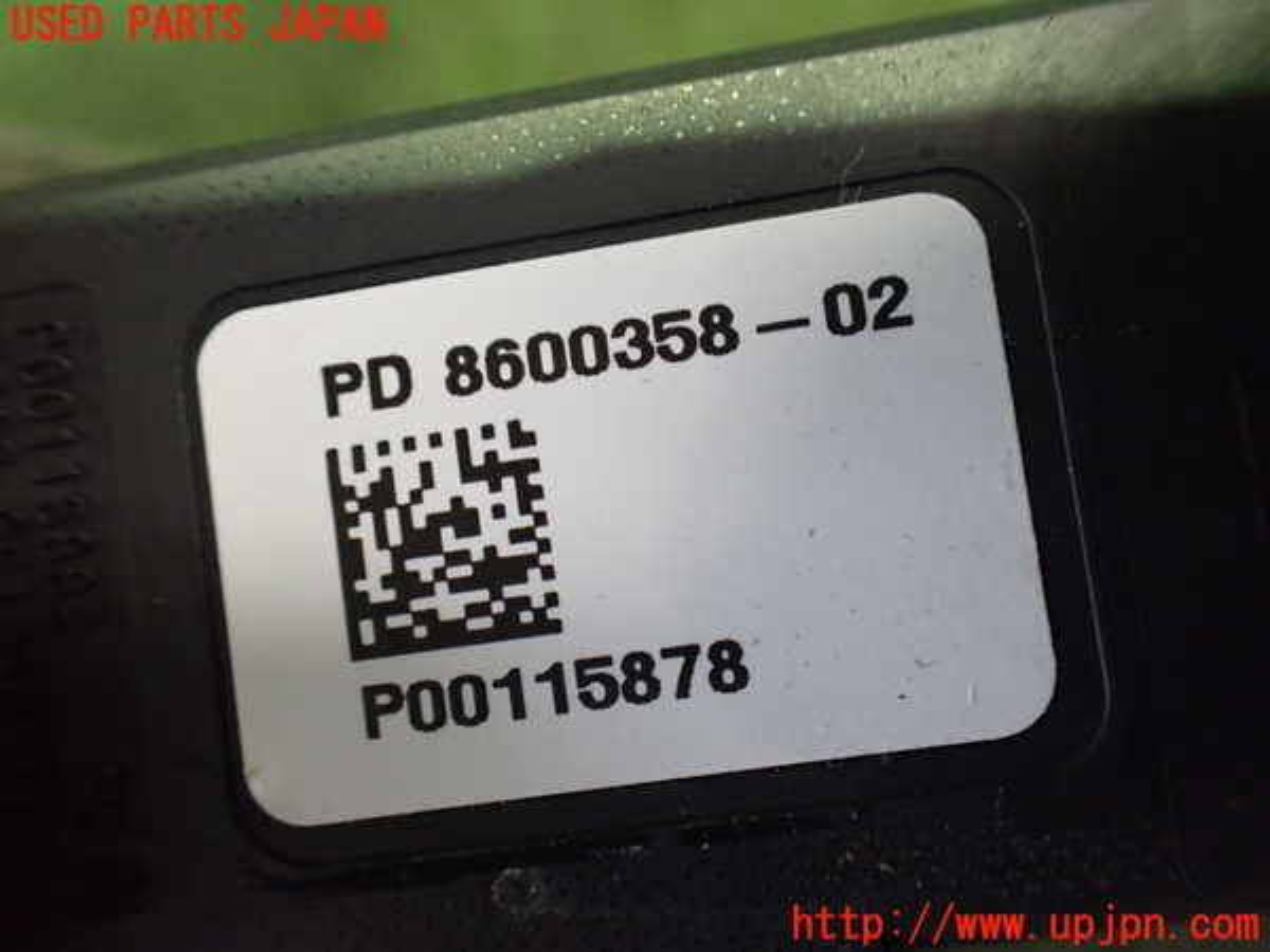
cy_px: 476
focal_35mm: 30
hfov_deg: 60.0
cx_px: 635
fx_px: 1101
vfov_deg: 46.8
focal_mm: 5.4
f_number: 2.3
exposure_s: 1/30
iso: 1000
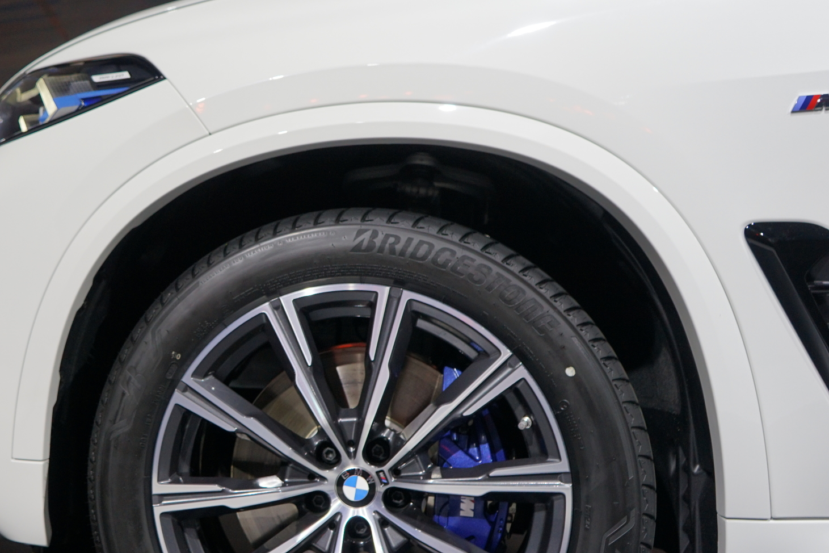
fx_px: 1059
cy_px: 284
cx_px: 193
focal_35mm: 46
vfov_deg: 29.2
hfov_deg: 41.3
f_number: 4.5
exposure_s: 1/125
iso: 400
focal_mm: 28
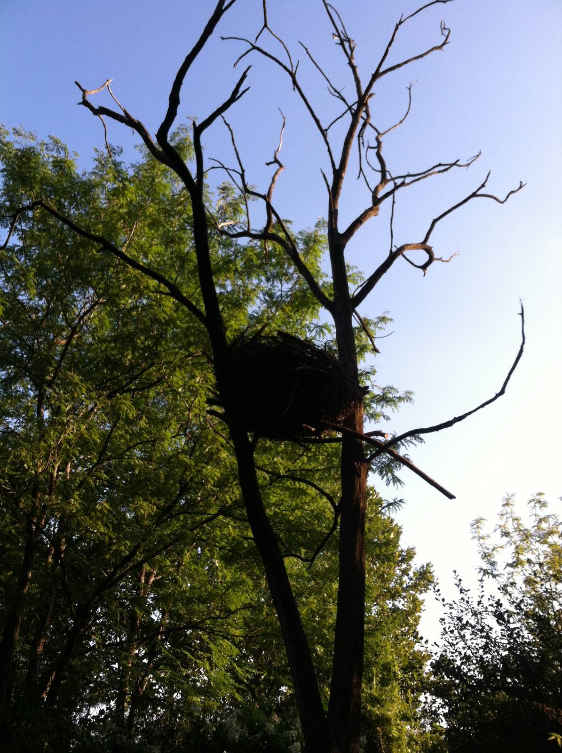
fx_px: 760
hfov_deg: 40.6
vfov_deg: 52.7
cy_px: 376
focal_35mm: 35
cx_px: 281
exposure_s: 1/326
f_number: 2.8
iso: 80
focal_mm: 3.85
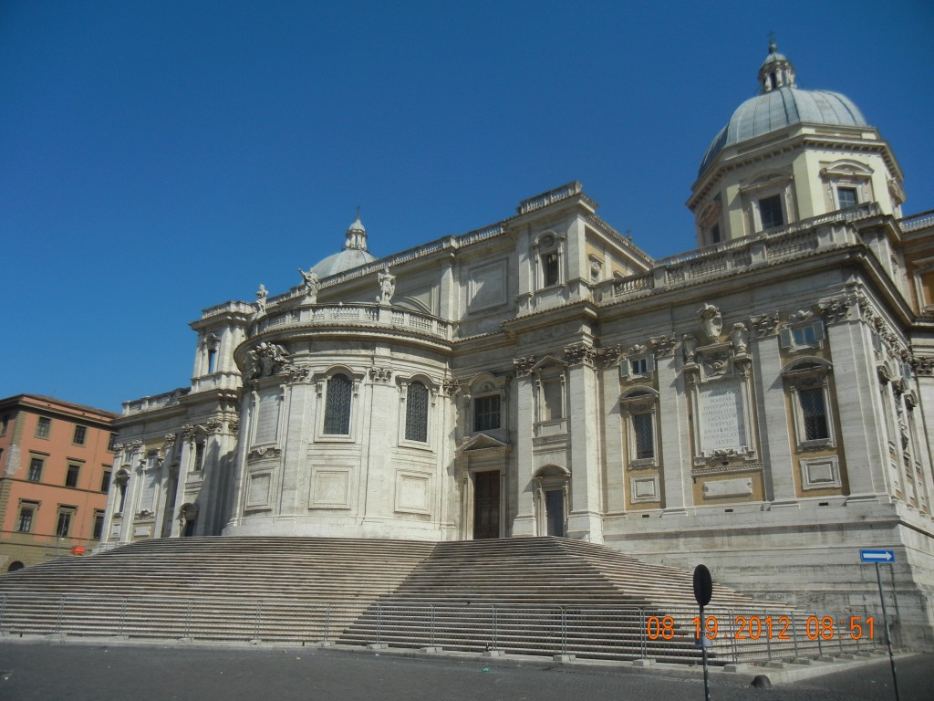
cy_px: 350
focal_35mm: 30
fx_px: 809
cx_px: 467
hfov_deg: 60.0
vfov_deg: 46.8
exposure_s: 1/740
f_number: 7
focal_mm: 5.4
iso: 160
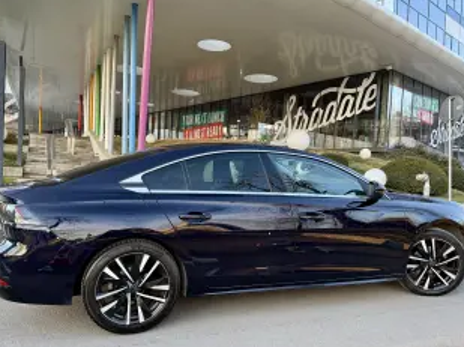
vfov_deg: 49.6
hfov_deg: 63.5
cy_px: 188
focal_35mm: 28
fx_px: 375
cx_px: 234
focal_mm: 6.76
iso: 125
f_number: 1.78
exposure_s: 1/189
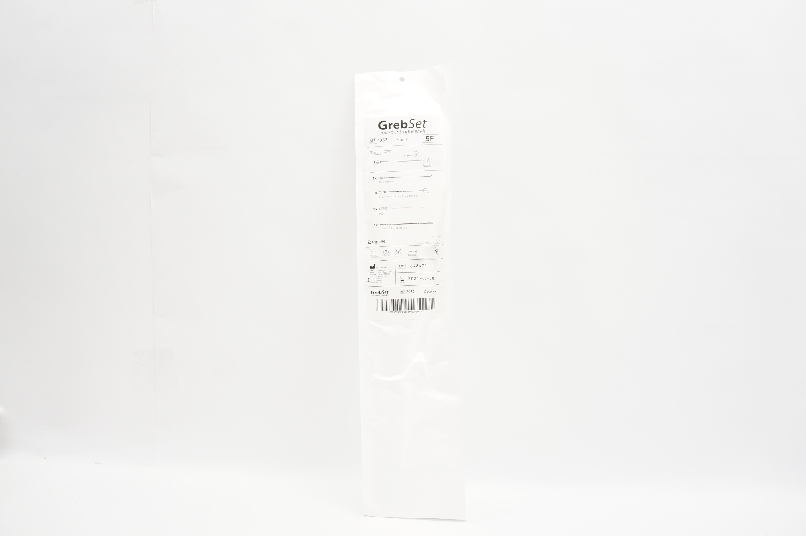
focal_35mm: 27
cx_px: 403
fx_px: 604
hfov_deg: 67.4
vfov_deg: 47.8
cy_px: 268
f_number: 5.6
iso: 800
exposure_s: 1/125
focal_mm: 18
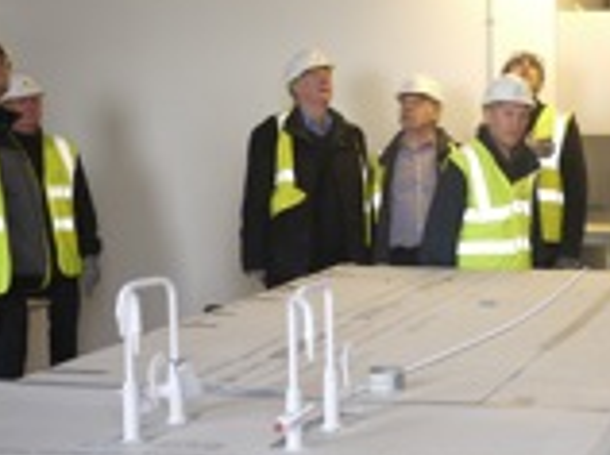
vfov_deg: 18.8
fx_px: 1372
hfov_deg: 24.2
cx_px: 571
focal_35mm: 78
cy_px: 212
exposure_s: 1/50
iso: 400
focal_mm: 14
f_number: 2.5
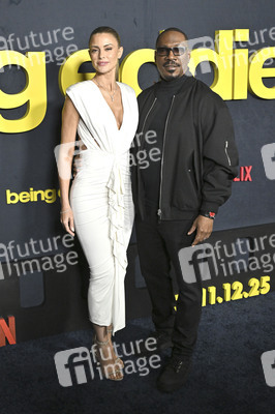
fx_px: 482
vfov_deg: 46.4
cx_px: 138
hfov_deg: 31.8
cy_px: 207
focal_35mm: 42
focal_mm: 42
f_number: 5.6
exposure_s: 1/320
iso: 2500
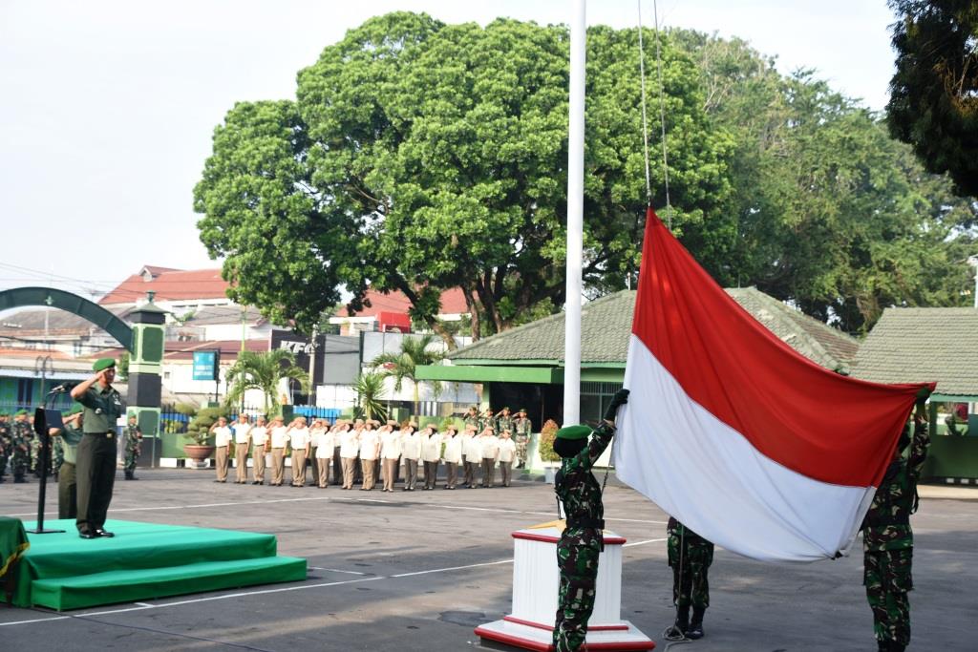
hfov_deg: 43.6
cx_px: 489
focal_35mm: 45
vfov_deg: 29.9
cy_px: 326
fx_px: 1223
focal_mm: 30
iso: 100
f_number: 4
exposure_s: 1/200
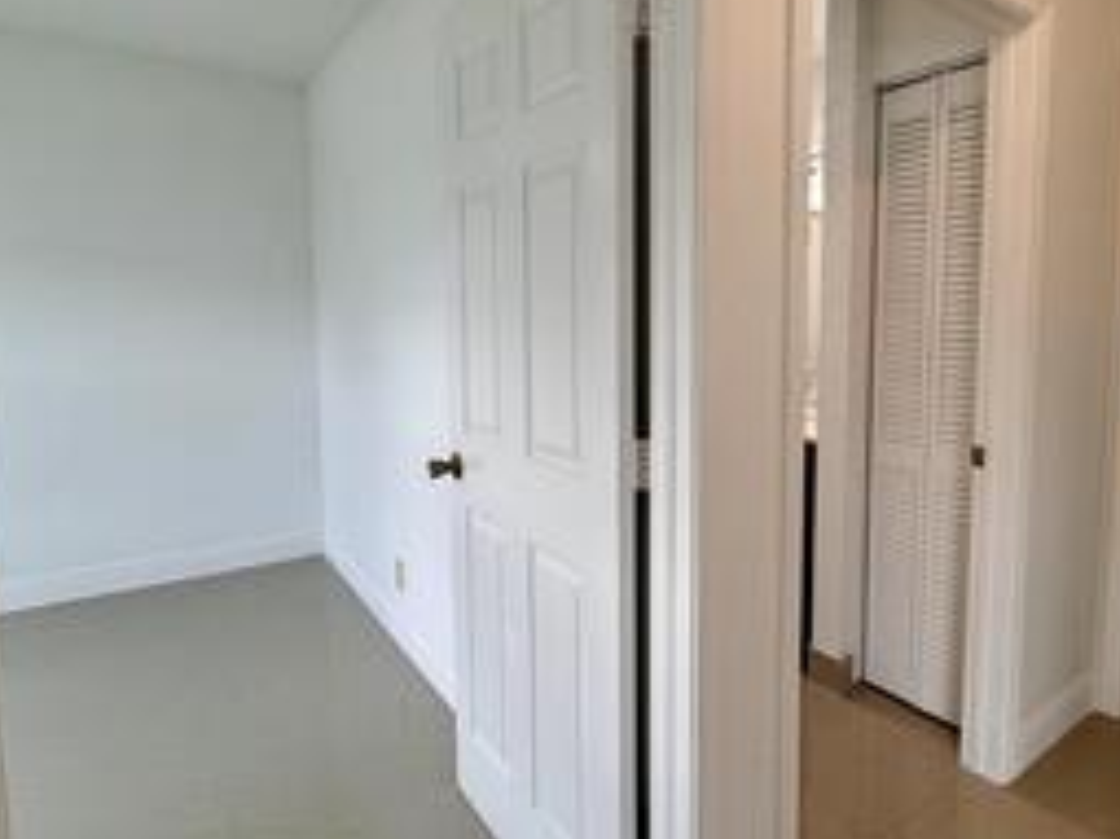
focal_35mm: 22
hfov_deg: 74.9
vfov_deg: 60.9
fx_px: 711
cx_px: 712
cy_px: 378
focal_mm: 2.22
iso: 80
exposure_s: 1/120
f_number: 2.2
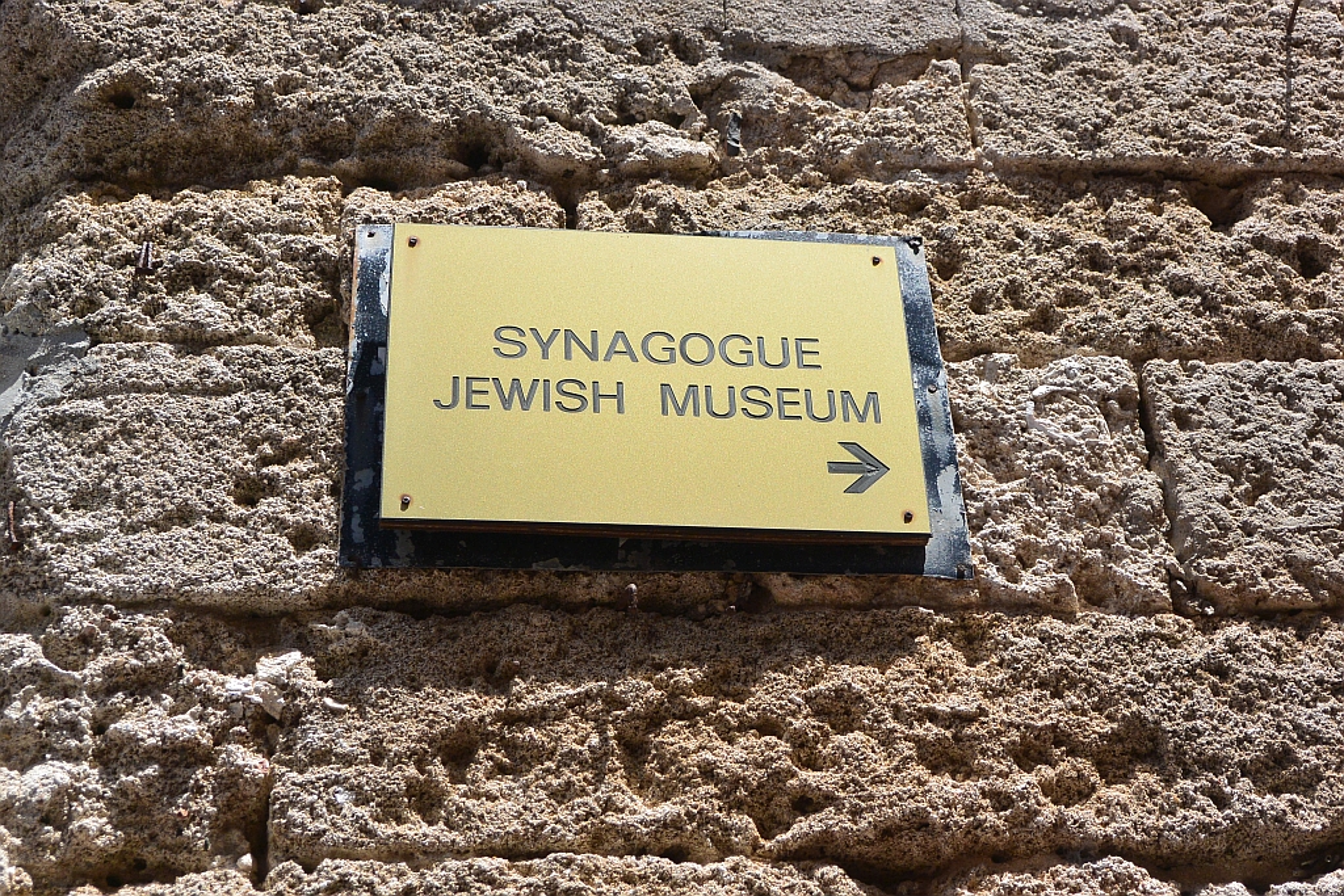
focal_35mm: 65
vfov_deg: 20.9
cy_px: 448
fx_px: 2427
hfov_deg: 31.0
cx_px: 672
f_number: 5.3
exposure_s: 1/640
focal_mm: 24.4
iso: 160
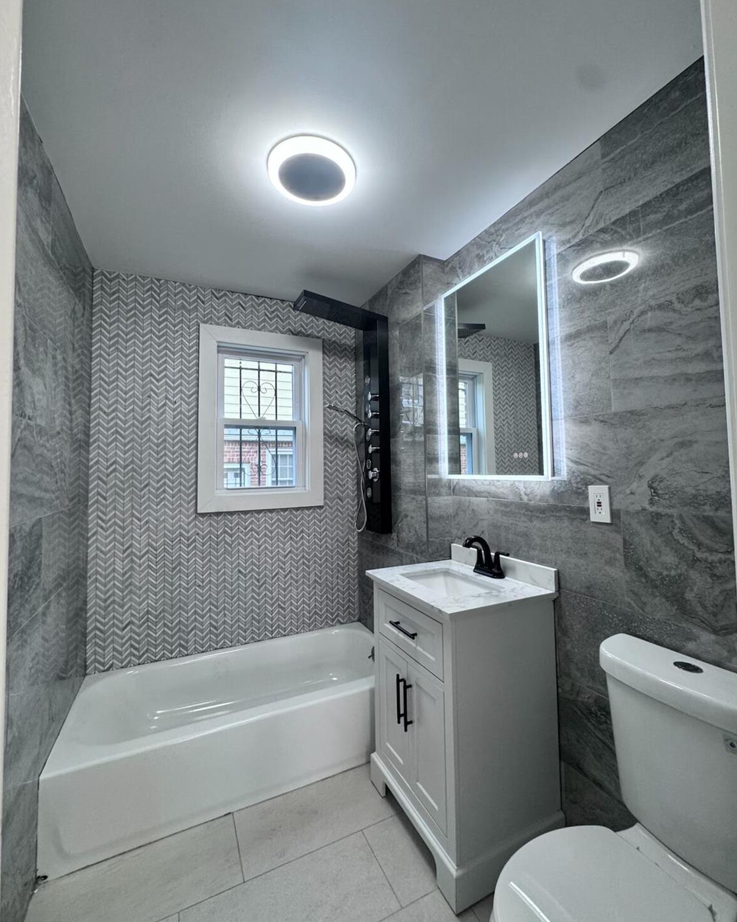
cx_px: 377
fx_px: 409
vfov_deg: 96.8
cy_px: 449
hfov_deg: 84.0
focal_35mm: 15
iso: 200
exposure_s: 1/120
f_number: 2.2
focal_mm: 2.22
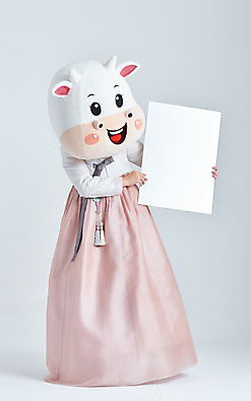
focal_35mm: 93
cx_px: 126
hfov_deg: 14.1
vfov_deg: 22.3
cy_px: 199
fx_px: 1018
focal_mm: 90
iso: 100
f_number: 11
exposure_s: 1/125
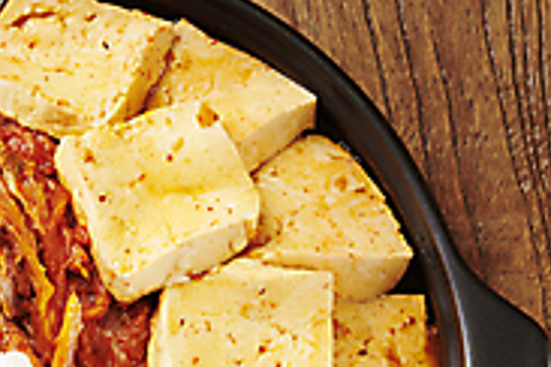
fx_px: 3505
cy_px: 403
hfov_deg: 8.9
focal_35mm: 229
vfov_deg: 6.0
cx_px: 24
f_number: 11
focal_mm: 70
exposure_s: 1/125
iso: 31
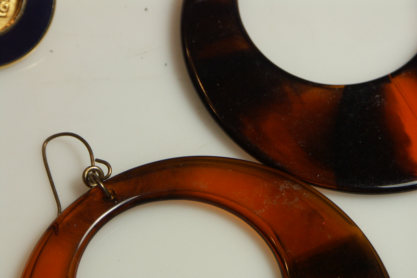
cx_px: 208
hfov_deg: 9.8
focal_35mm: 209
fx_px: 2421
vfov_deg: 6.6
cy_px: 154
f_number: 4.5
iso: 100
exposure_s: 1/80
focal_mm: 50.8
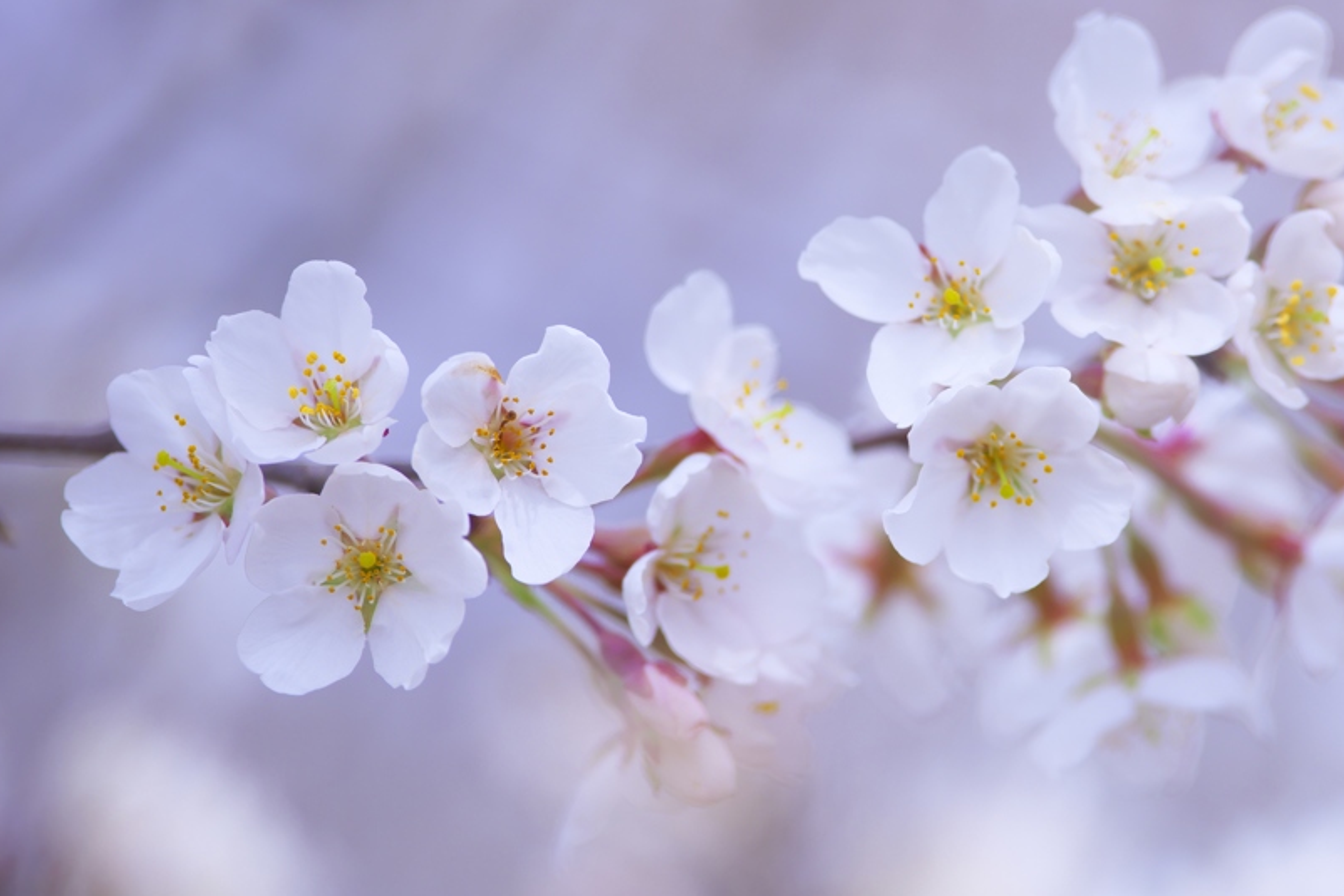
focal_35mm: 383
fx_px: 14300
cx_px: 823
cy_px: 428
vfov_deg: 3.6
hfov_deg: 5.4
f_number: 5.6
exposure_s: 1/1000
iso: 200
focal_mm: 300
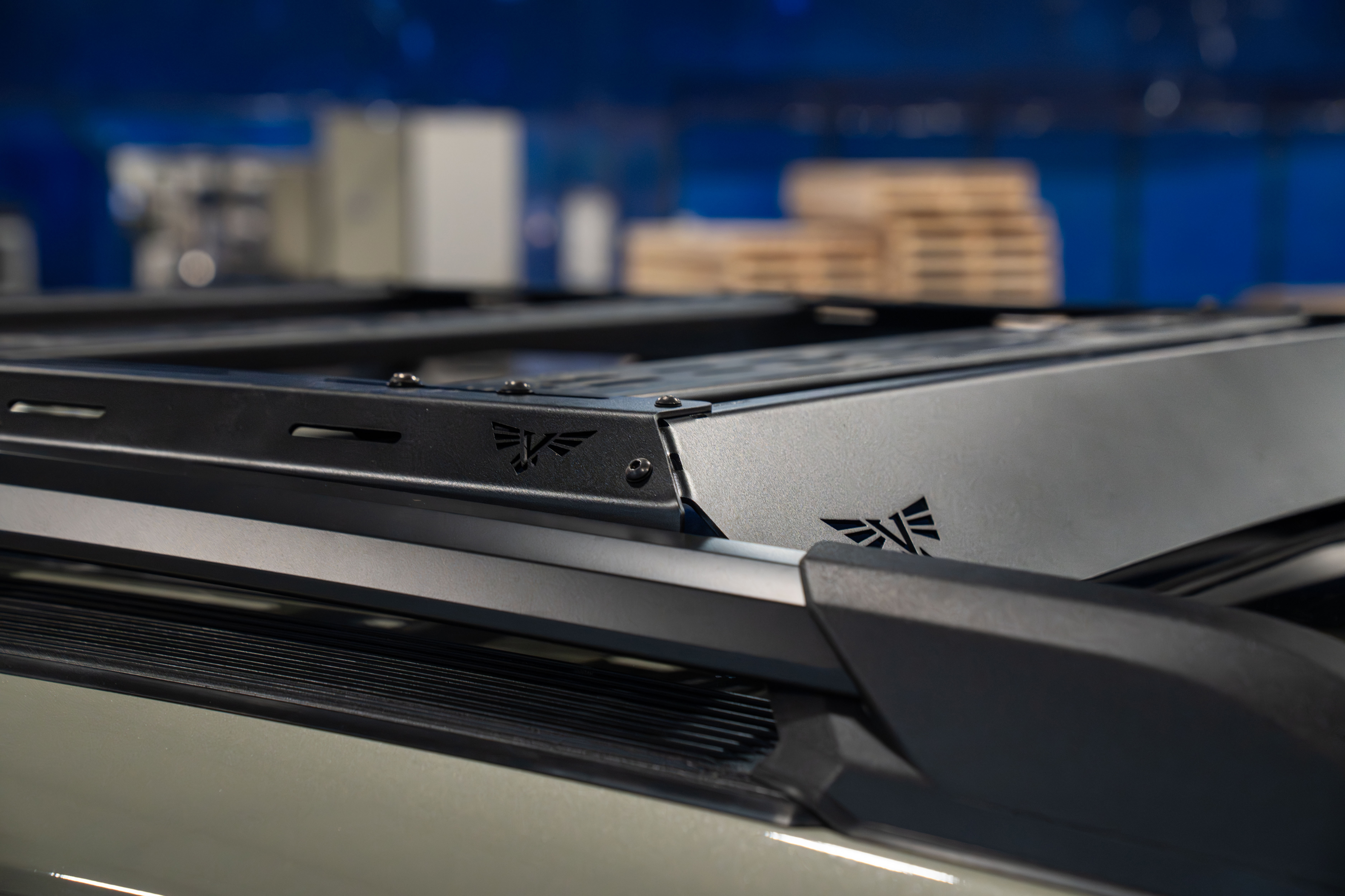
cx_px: 672
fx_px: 2615
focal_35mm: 70
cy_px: 448
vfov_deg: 19.5
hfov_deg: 28.8
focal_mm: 70
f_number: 4.5
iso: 5000
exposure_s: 1/160
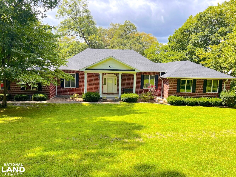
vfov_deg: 53.1
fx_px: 177
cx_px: 118
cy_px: 88
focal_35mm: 26
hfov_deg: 67.3
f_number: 1.5
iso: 50
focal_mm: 5.7
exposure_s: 1/1361
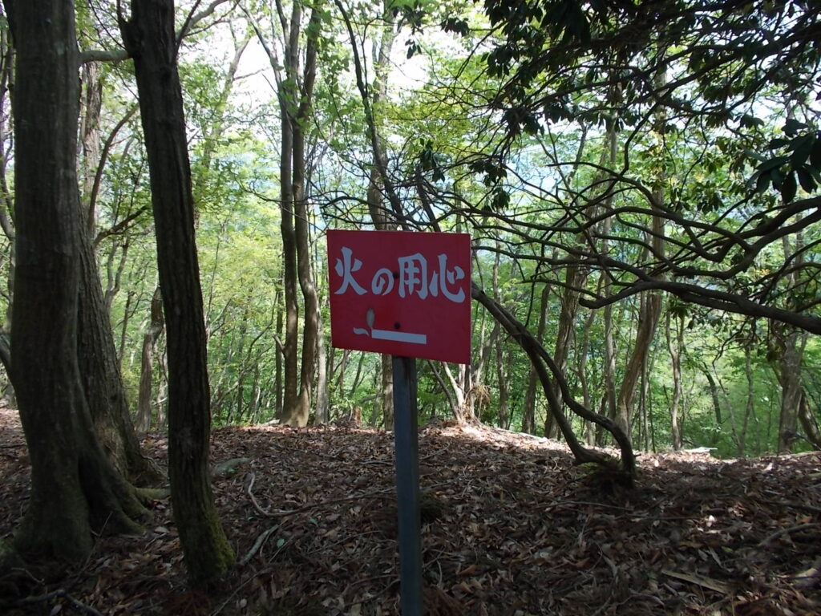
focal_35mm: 26
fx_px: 617
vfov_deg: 53.1
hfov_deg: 67.3
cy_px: 308
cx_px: 410
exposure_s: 1/125
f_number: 3.2
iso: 80
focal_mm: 4.6
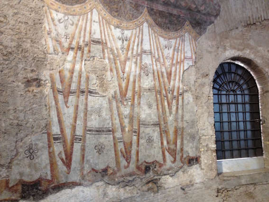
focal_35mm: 35
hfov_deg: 52.6
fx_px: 272
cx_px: 134
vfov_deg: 40.7
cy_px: 101
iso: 160
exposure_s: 1/20
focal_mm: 4.28
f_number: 2.4
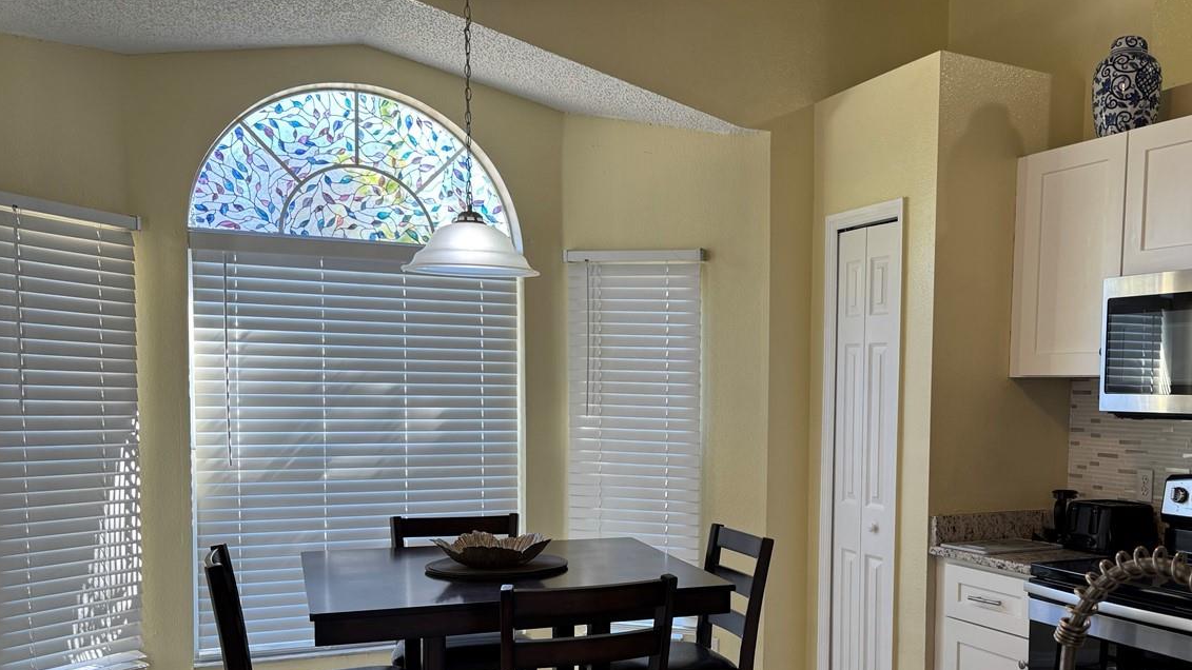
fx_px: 1169
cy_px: 457
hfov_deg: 52.9
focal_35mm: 37
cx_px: 804
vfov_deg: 31.7
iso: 100
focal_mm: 6.76
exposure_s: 1/120
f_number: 1.78
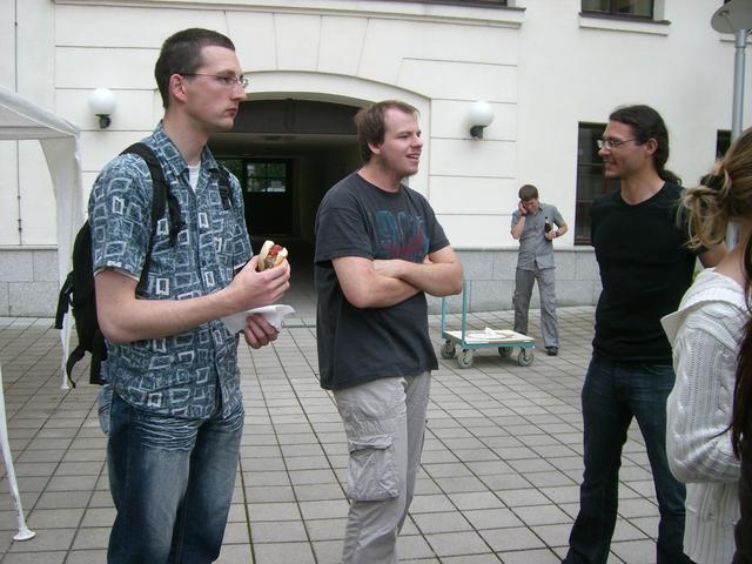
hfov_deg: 49.0
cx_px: 376
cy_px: 282
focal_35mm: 38
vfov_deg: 37.7
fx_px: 826
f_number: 2.7
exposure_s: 1/60
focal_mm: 6.2
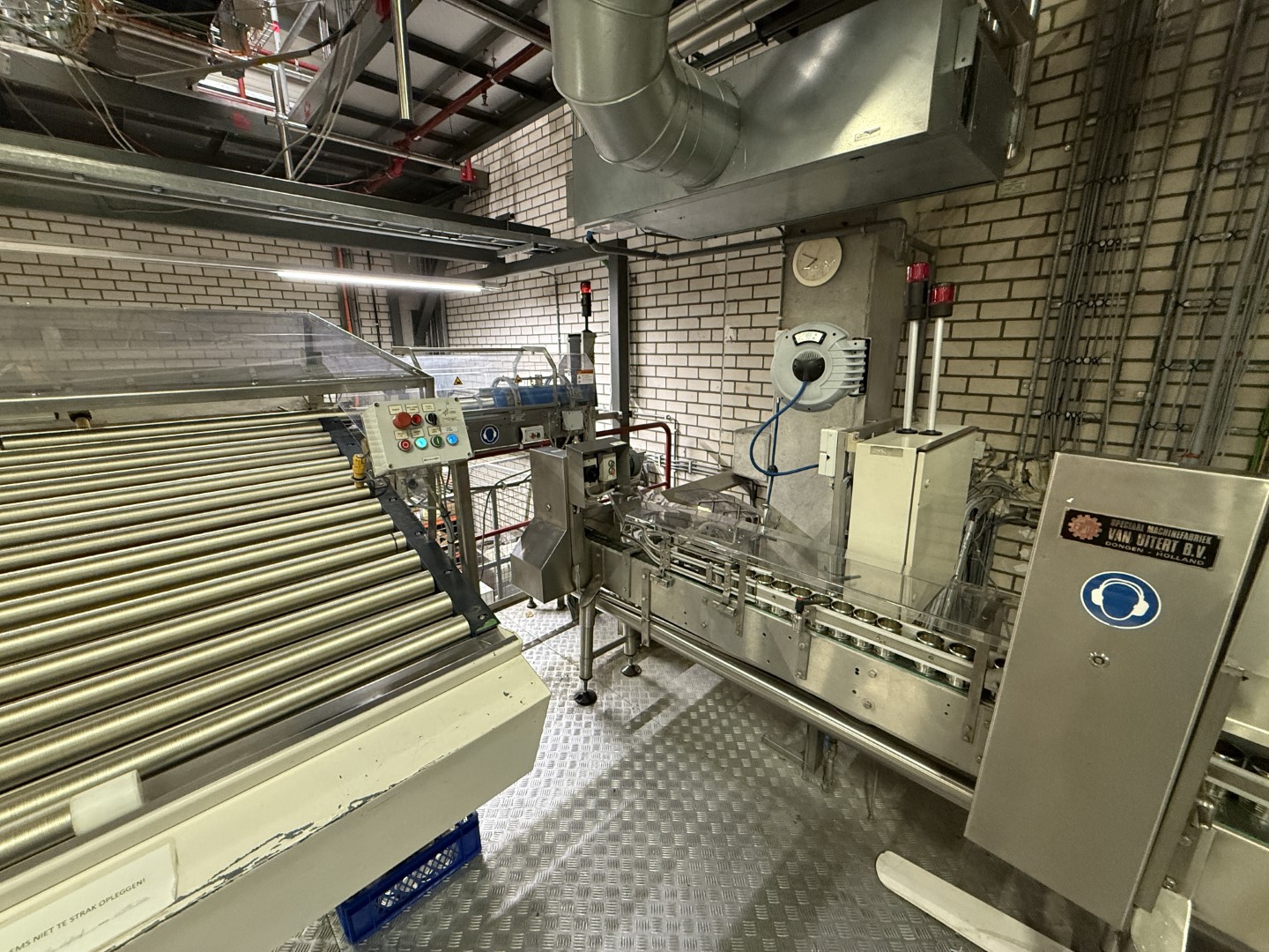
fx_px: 513
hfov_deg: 102.1
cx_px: 634
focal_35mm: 14
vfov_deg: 85.7
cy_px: 476
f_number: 2.2
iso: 500
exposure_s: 1/50
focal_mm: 2.22
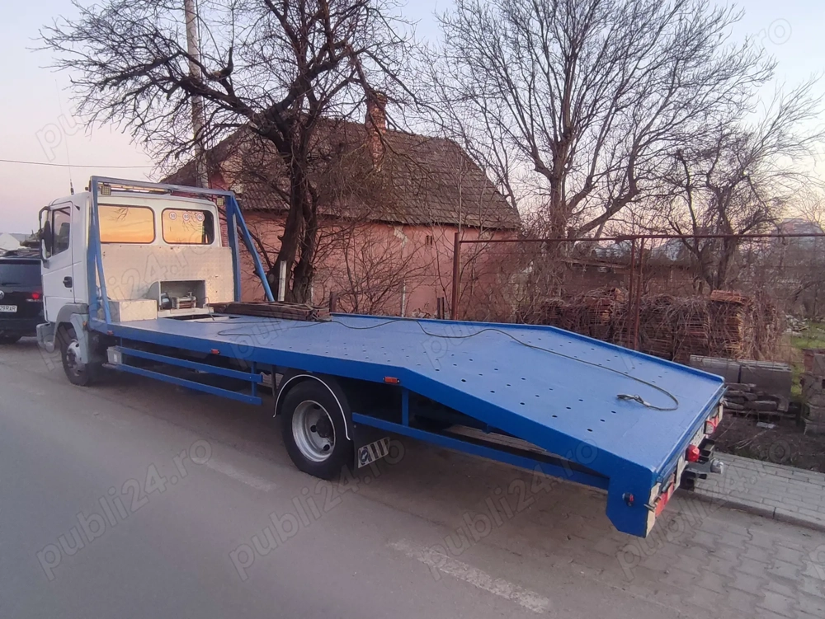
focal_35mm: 16
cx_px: 412
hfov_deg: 94.5
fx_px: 382
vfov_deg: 78.2
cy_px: 310
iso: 153
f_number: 2.2
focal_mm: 1.65
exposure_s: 1/50
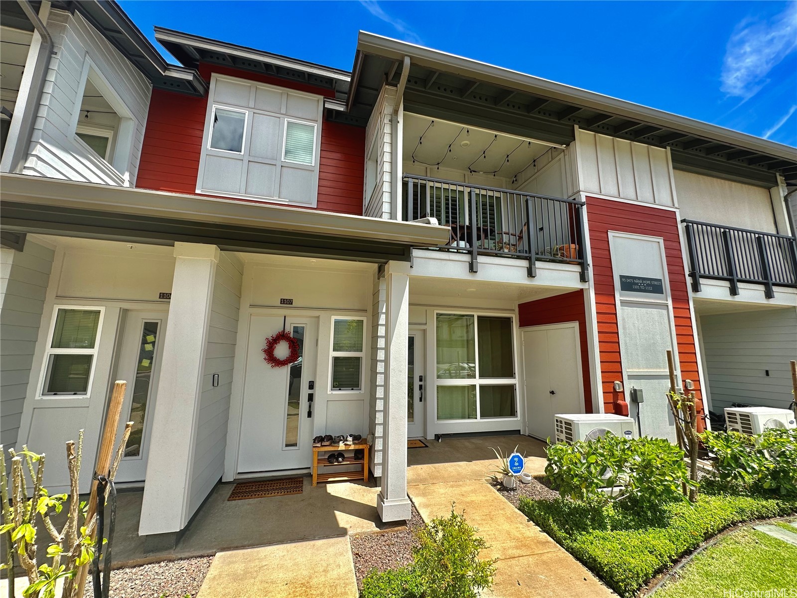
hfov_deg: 102.1
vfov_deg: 85.7
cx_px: 398
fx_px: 322
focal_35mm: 14
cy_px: 299
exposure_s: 1/917
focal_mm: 2.22
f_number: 2.2
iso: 40
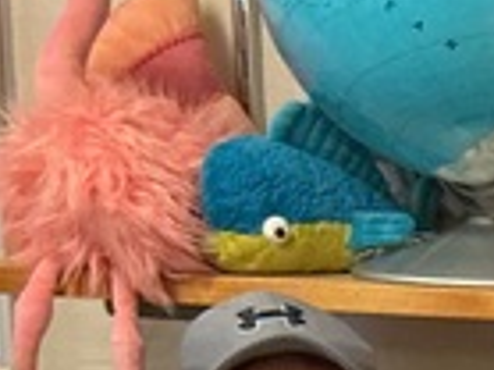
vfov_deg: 8.5
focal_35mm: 167
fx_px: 2381
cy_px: 676
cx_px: 949
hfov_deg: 10.9
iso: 250
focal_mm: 3
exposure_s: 1/40
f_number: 1.8
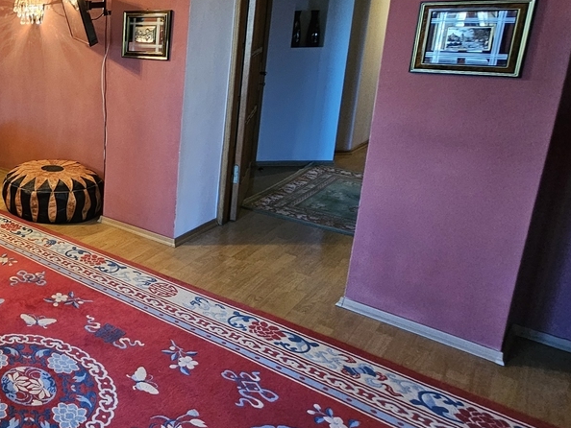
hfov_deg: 47.9
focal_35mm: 28
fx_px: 462
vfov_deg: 48.8
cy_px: 139
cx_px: -40
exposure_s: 1/33.3
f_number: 2.2
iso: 400
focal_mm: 2.2
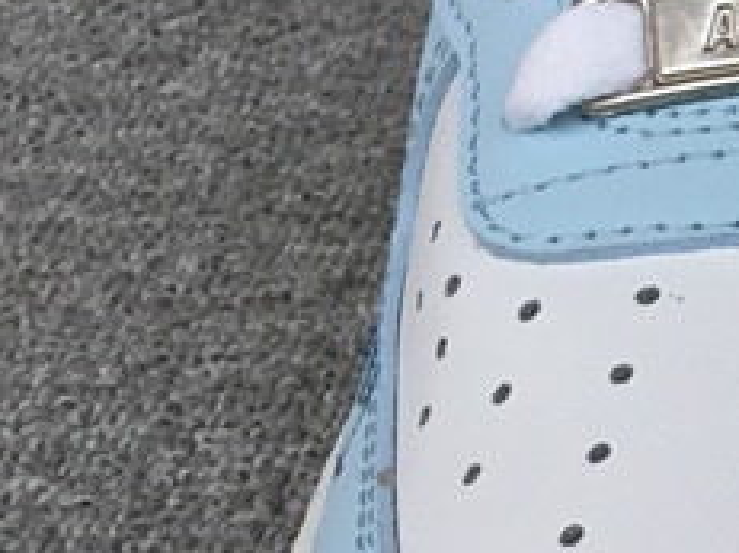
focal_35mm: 121
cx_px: 1356
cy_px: 430
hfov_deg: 14.3
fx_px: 2582
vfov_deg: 12.2
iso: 25
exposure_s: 1/289
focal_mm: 3.3
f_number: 2.4
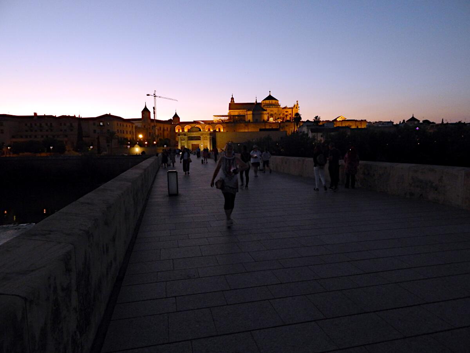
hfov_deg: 73.9
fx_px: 312
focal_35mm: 23
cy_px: 176
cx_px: 235
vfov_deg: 58.9
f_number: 3
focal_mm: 4
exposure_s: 1/20
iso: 400
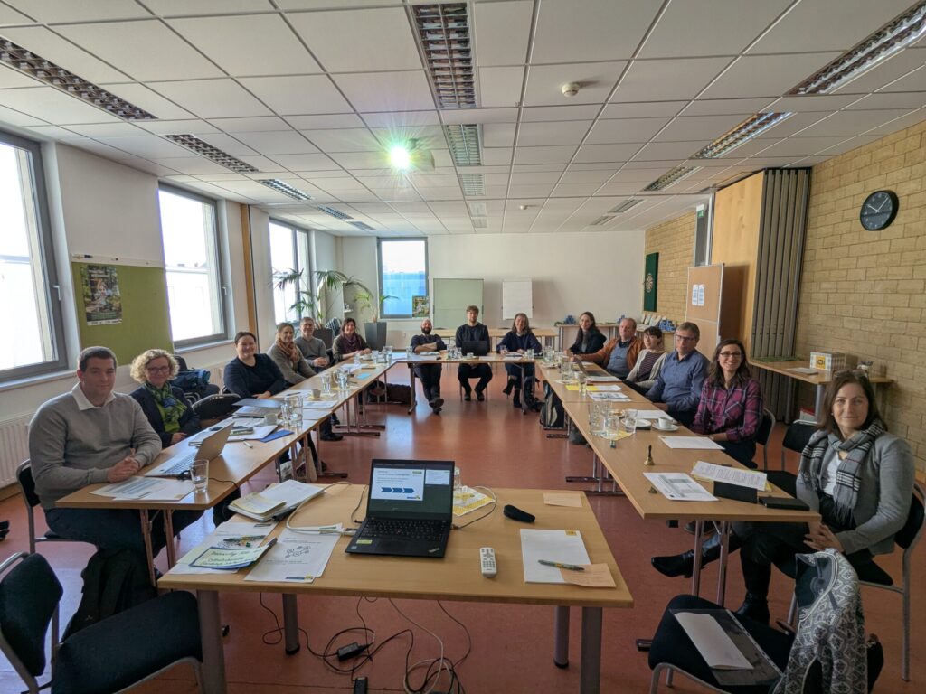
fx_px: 428
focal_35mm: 16
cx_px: 463
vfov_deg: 78.1
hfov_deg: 94.5
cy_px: 347
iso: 52
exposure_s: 1/100
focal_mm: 2.35
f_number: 2.2
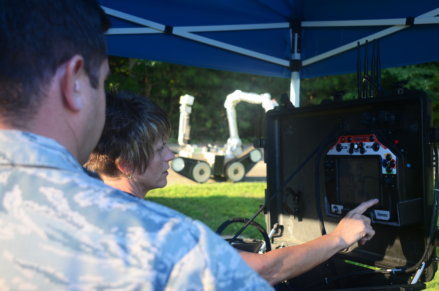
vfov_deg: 28.0
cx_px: 220
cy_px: 146
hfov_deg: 41.2
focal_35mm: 48
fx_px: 584
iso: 280
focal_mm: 32
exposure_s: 1/160
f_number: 5.6
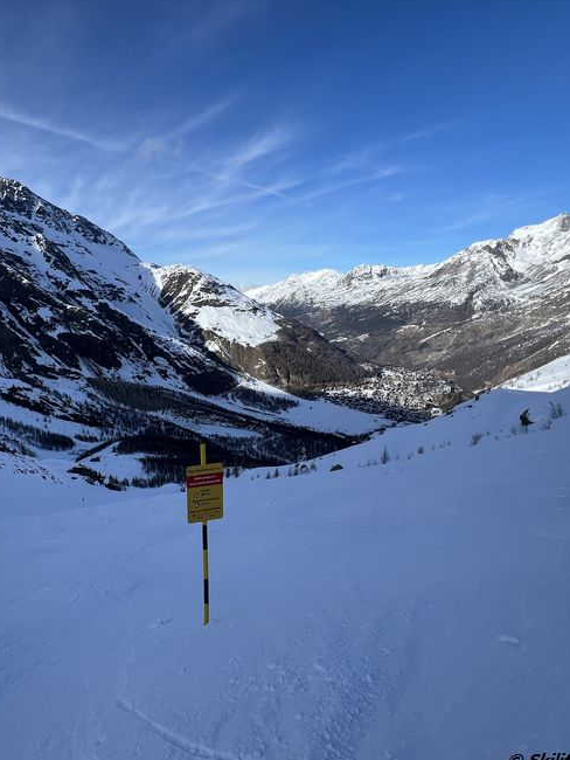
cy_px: 377
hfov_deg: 69.8
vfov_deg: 87.7
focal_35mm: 18
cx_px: 194
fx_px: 395
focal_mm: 1.57
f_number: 1.8
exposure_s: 1/1410
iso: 32
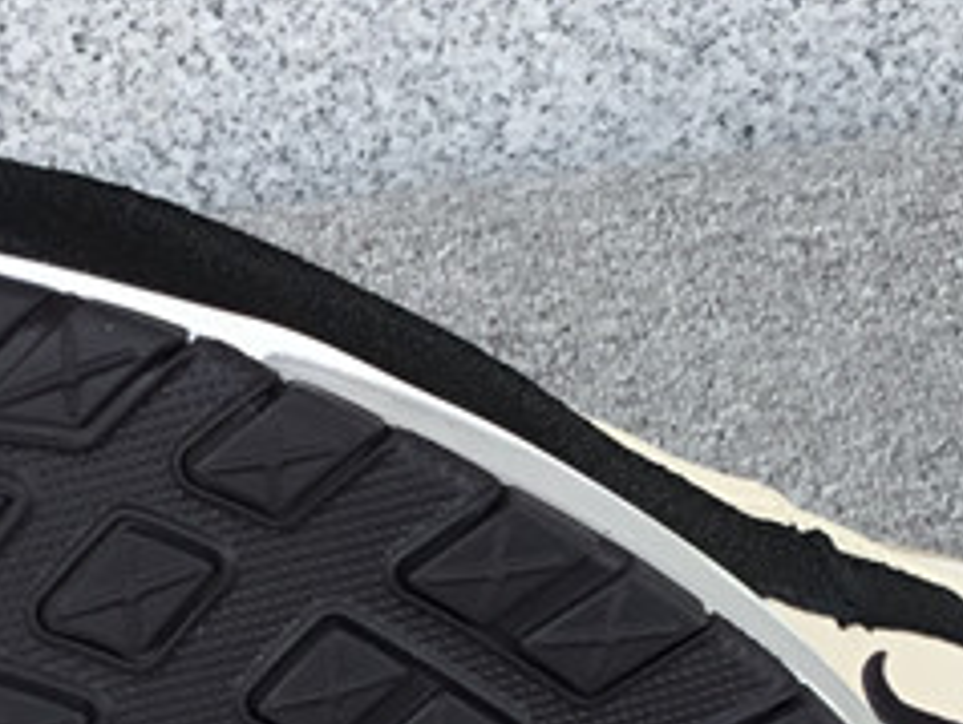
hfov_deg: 16.8
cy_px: 1050
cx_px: 615
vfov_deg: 12.2
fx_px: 3258
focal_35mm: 117
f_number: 2.4
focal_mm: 3.3
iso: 25
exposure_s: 1/240
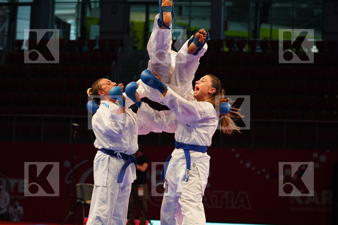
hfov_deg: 19.5
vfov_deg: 13.0
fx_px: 986
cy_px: 112
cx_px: 169
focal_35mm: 105
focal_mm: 70
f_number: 2.8
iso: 2000
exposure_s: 1/500
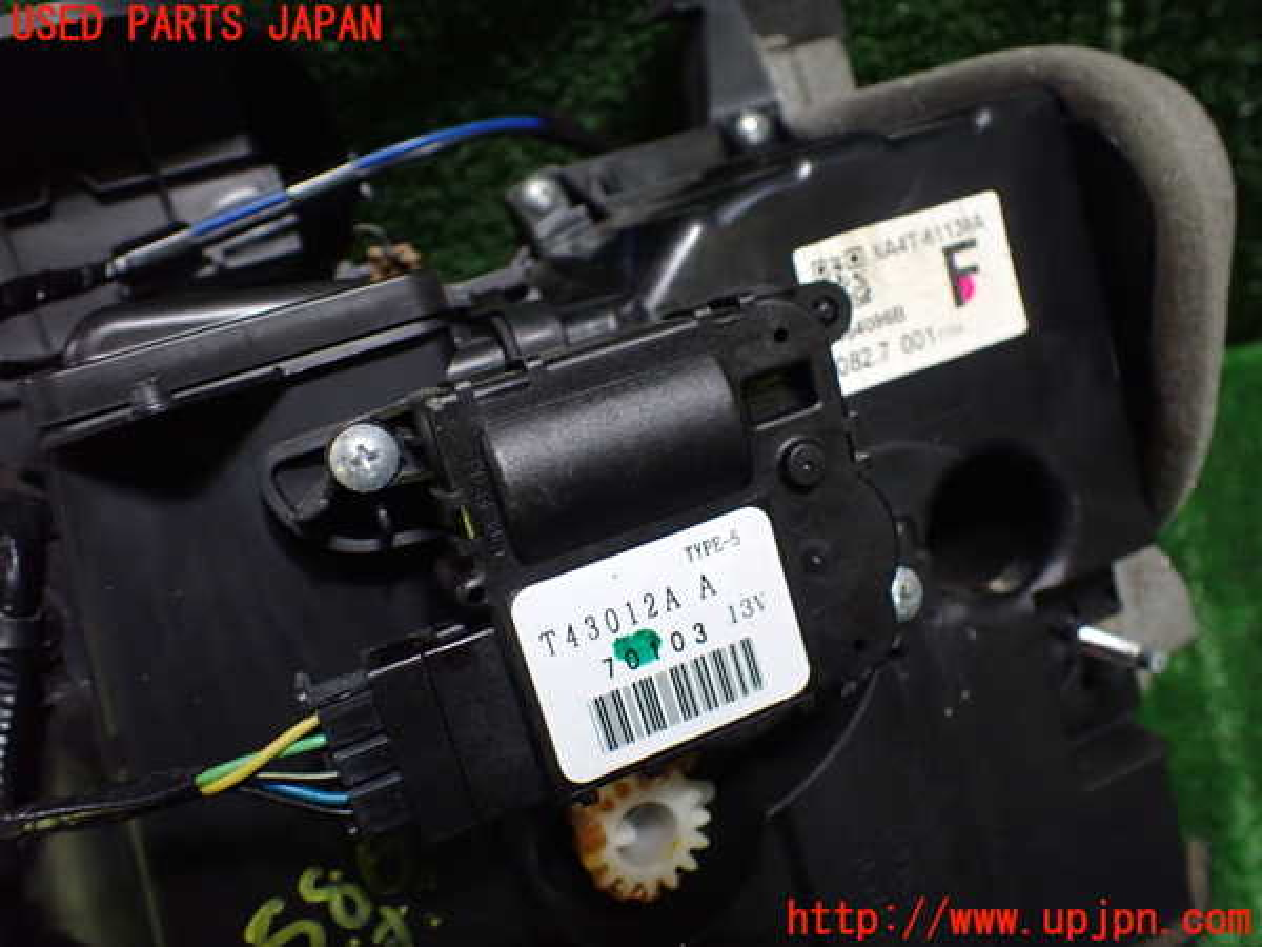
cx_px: 631
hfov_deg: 60.0
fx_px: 1094
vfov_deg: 46.8
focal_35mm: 30
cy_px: 474
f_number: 2.3
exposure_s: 1/125
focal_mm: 5.4
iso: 800
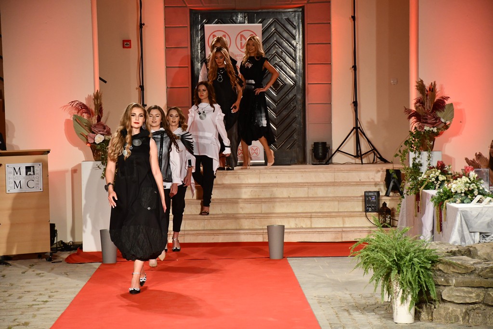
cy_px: 164
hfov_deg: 16.1
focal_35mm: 127
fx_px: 1739
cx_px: 246
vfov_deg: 10.8
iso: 2000
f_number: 5.3
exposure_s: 1/250
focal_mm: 85
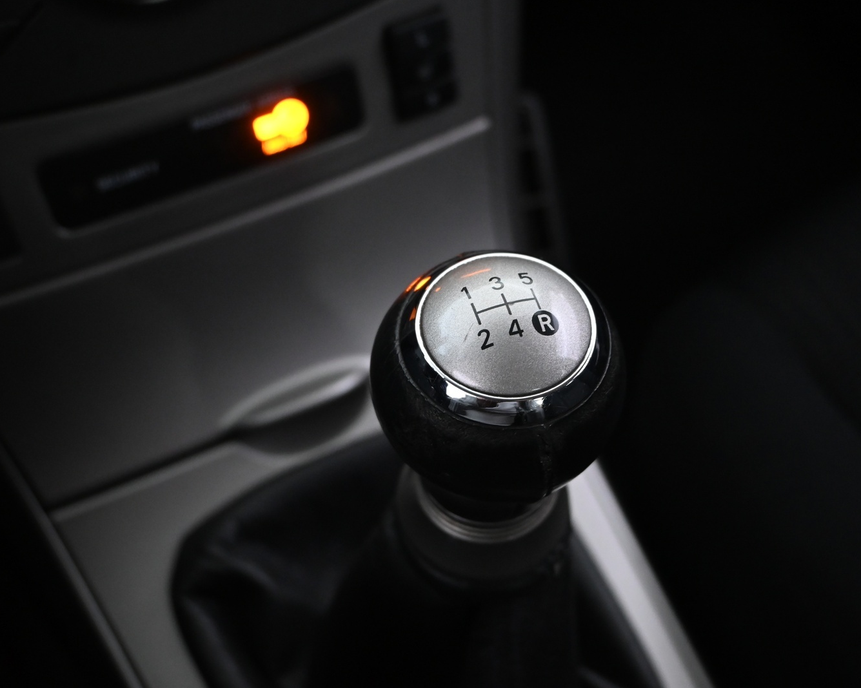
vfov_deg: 35.8
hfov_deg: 43.8
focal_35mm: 42
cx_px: 502
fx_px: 1067
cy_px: 345
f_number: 4.2
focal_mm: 24.5
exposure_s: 1/25
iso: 2000
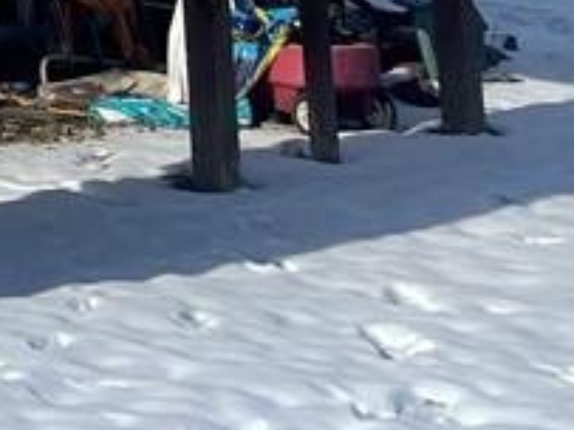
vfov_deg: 10.3
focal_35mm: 126
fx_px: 2088
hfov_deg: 13.7
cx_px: -512
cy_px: -563
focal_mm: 5.1
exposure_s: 1/4717
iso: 32
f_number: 1.6
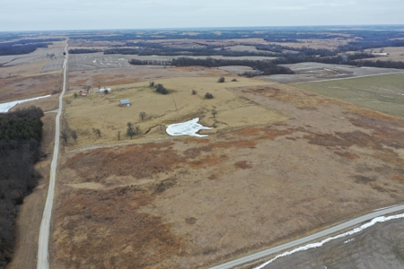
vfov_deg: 46.4
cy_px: 134
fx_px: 314
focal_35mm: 28
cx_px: 202
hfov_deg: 65.5
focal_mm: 10.26
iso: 100
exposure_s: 1/200
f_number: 5
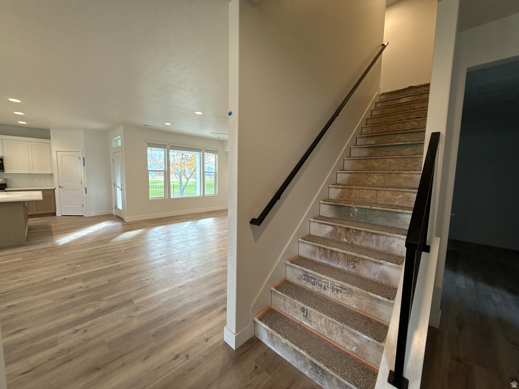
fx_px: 210
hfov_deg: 102.1
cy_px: 194
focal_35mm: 14
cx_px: 260
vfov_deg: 85.7
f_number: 2.2
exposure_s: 1/120
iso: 125
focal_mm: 2.22
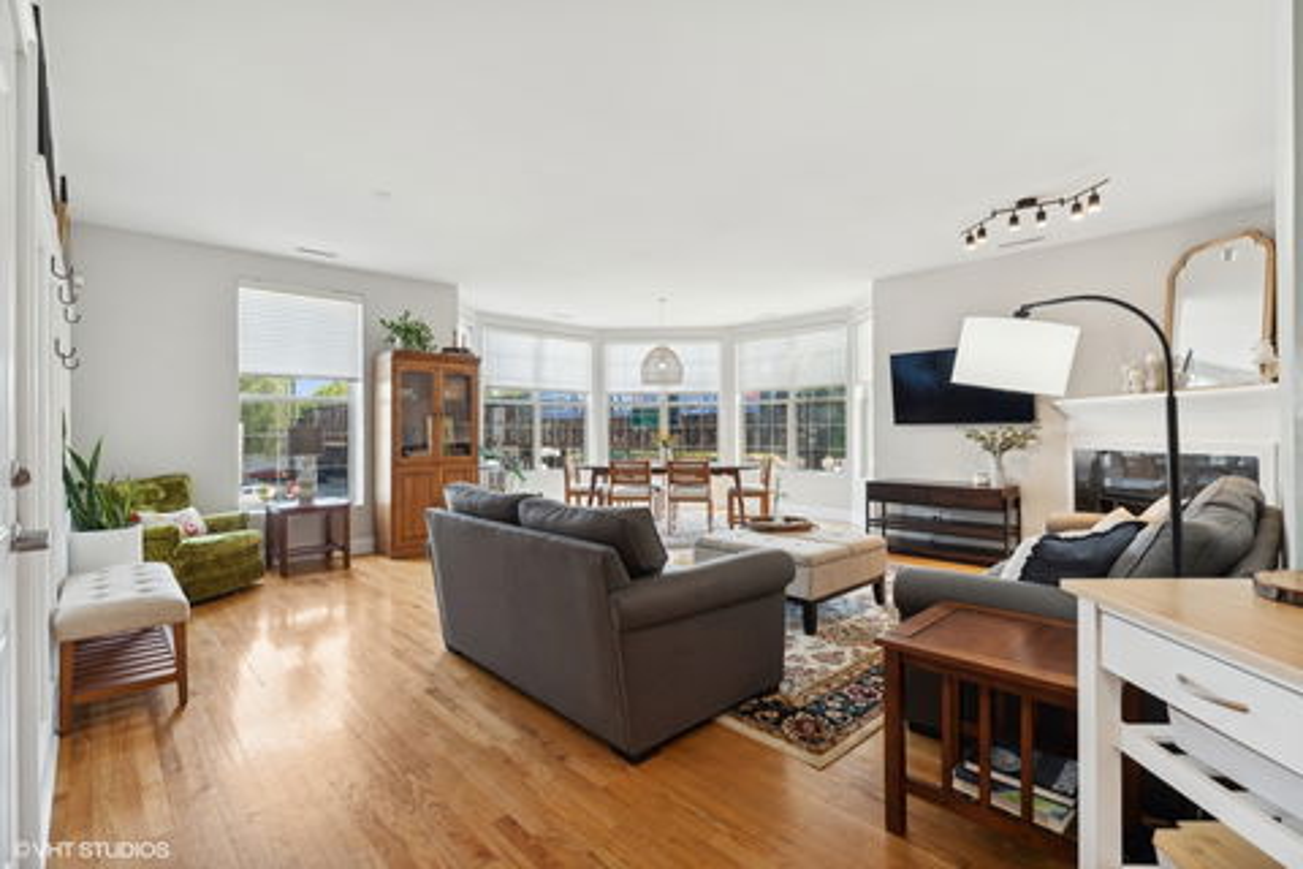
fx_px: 579
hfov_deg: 96.7
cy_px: 434
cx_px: 652
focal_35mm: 16
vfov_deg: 73.7
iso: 320
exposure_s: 1/20
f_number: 8
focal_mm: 16
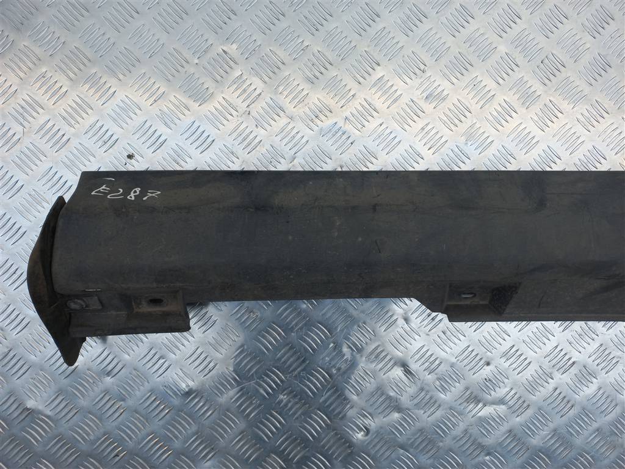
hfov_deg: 69.4
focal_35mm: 25
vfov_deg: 54.9
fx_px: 451
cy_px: 234
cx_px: 312
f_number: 1.8
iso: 25
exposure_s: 1/105
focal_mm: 4.6
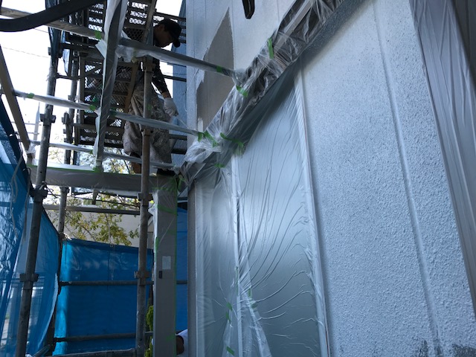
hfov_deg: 63.4
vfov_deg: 49.7
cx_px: 238
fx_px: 385
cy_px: 178
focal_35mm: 28
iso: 20
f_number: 1.8
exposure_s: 1/587
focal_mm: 3.99
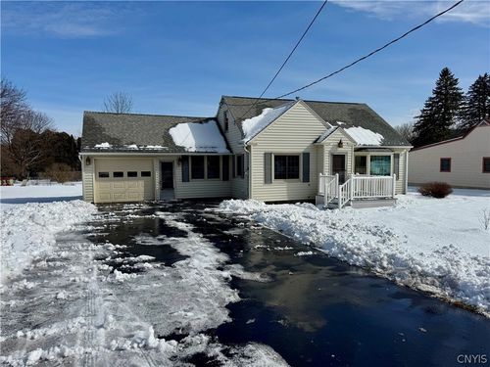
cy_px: 184
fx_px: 340
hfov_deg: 71.6
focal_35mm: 24
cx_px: 245
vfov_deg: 56.8
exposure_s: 1/12346
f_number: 1.78
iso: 80
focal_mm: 6.76
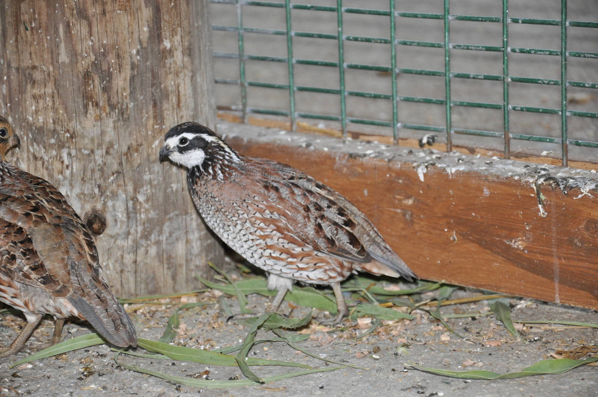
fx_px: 2613
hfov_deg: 13.1
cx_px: 299
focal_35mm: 158
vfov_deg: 8.7
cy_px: 198
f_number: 5.6
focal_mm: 105
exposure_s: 1/60
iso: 800
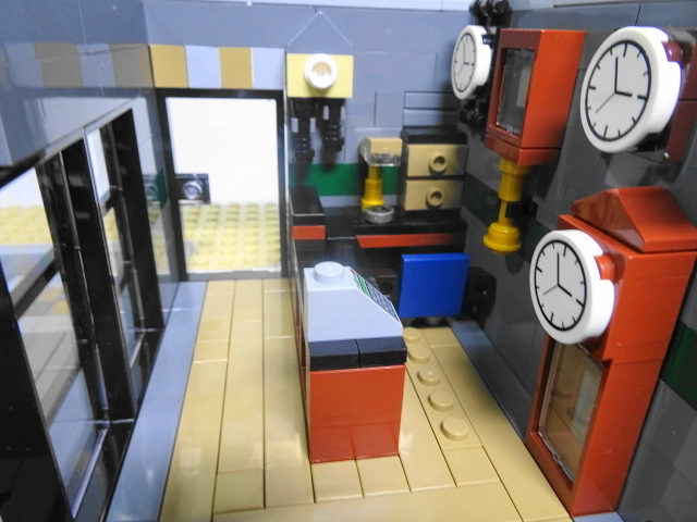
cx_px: 348
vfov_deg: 56.8
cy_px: 261
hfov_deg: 71.6
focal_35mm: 24
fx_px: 483
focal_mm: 4.1
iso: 200
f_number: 3.5
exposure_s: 1/30
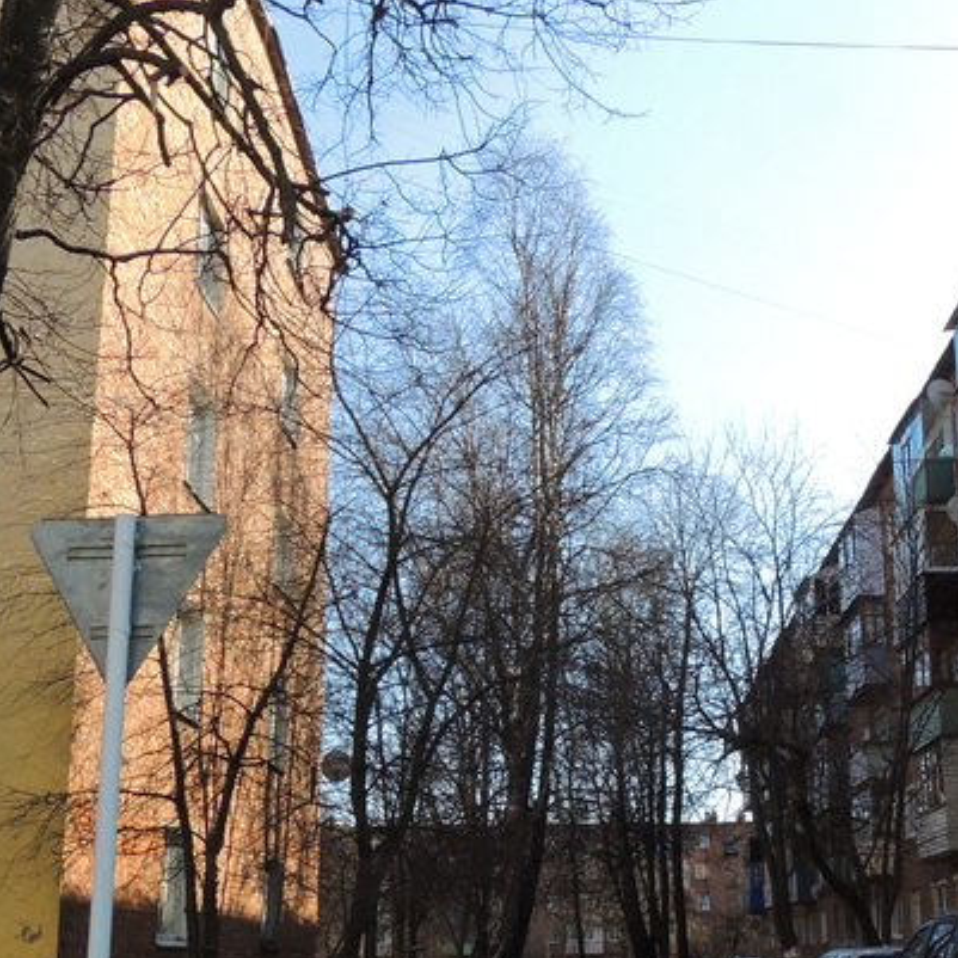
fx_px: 1409
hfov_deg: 37.3
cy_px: 625
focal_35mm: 45
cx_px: 609
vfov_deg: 37.2
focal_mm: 4.3
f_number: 6.6
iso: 400
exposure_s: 1/500
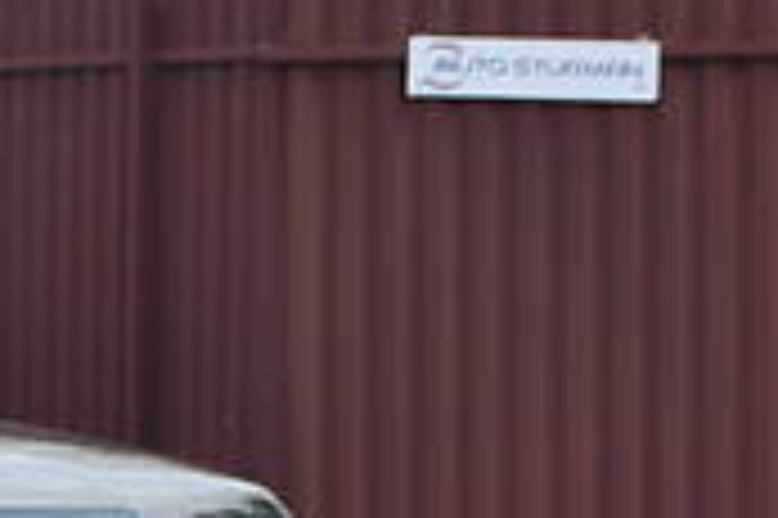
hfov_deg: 6.7
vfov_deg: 4.7
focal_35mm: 292
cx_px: -1007
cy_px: 534
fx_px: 6304
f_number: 8
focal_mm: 42
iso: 320
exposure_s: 1/250
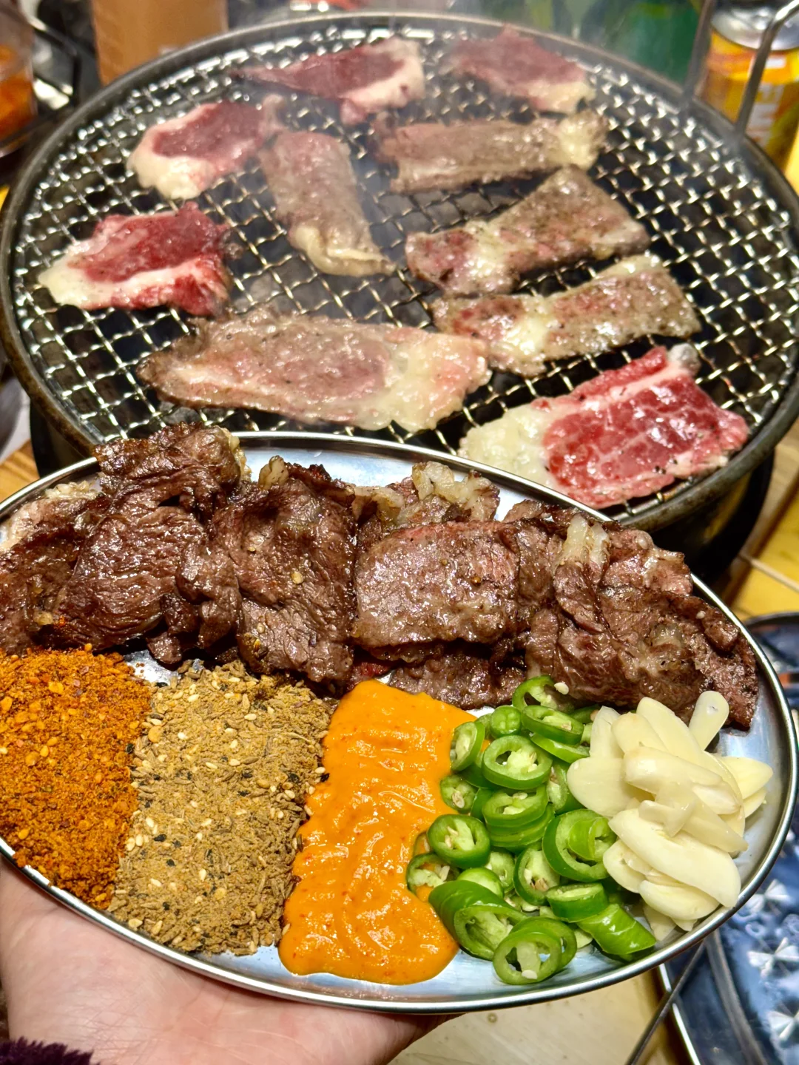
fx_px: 1477
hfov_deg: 30.3
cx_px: 400
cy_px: 532
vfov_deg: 39.7
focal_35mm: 48
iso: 50
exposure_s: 1/100
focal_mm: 6.76
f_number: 1.78
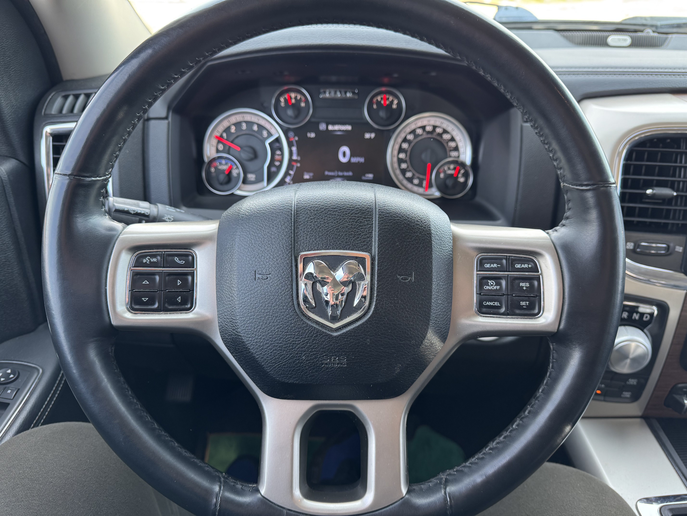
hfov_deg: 71.6
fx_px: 476
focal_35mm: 24
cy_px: 258
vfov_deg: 56.8
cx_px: 344
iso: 160
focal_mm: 6.76
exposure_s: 1/121
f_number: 1.78
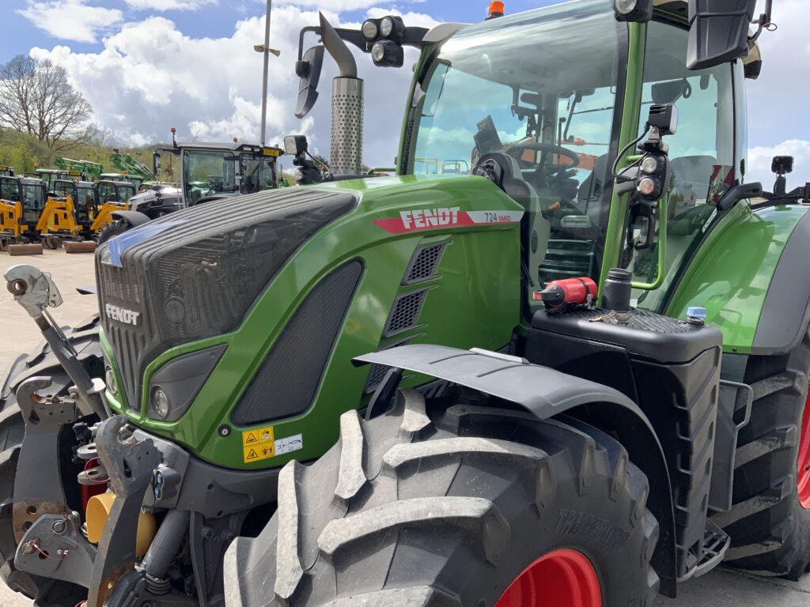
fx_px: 679
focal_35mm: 29
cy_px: 304
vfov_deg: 48.2
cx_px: 405
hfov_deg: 61.7
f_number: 1.8
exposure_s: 1/1035
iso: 16
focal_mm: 3
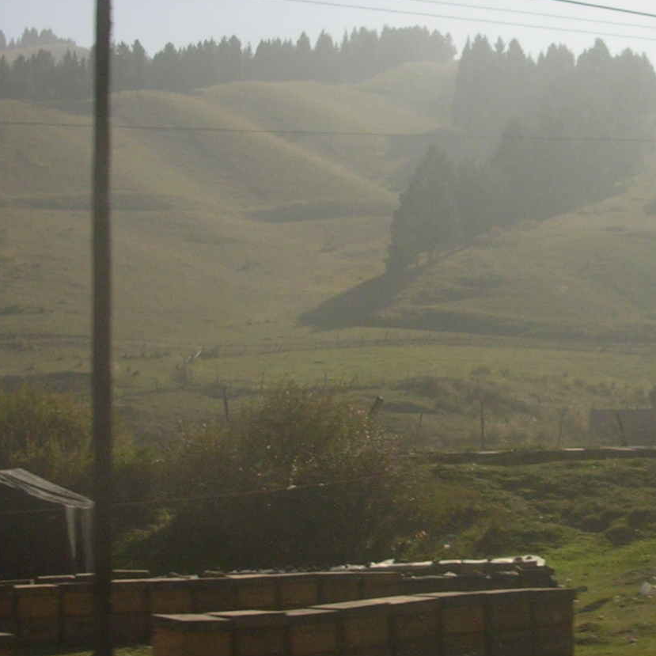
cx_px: 524
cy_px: 345
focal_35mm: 83
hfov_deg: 20.6
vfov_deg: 20.9
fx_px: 1780
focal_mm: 5.8
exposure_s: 1/322
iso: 50
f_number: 2.8
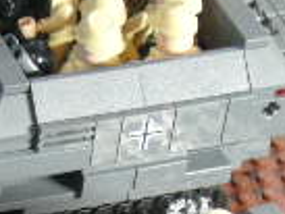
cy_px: 283
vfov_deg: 4.8
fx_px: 2546
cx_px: -235
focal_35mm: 309
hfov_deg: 6.3
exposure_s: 1/15
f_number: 3.9
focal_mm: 10.9
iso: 160
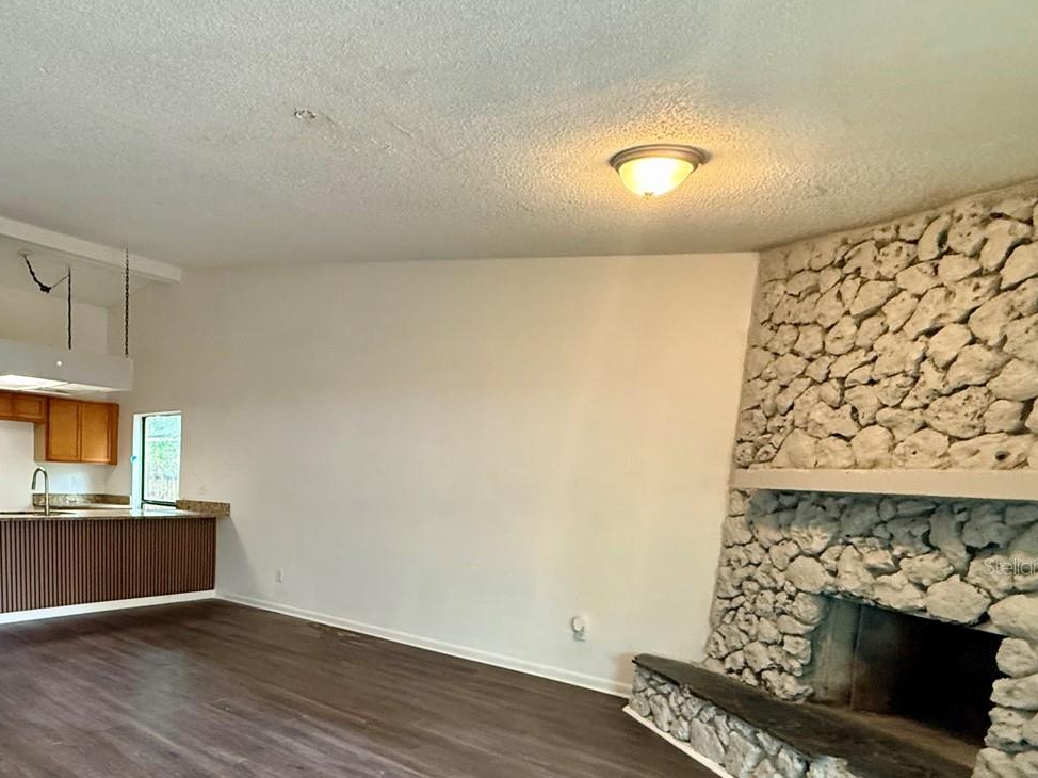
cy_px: 566
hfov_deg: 68.0
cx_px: 231
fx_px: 690
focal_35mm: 23
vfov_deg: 56.5
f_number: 2.2
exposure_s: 1/64
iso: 400
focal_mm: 2.22
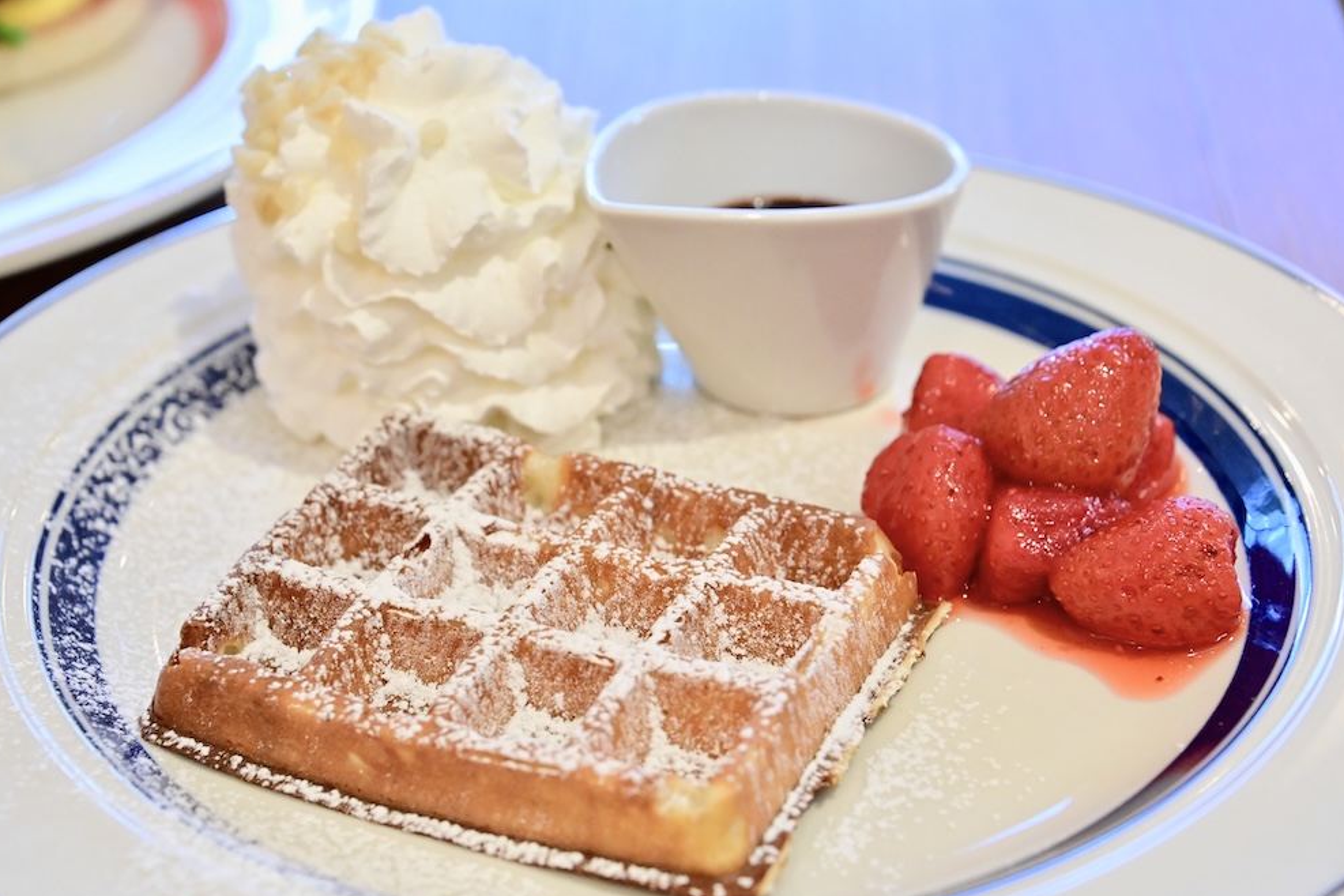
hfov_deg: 25.7
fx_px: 2949
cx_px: 669
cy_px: 451
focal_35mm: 79
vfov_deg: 17.3
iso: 6400
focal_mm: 78
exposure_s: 1/200
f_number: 7.1
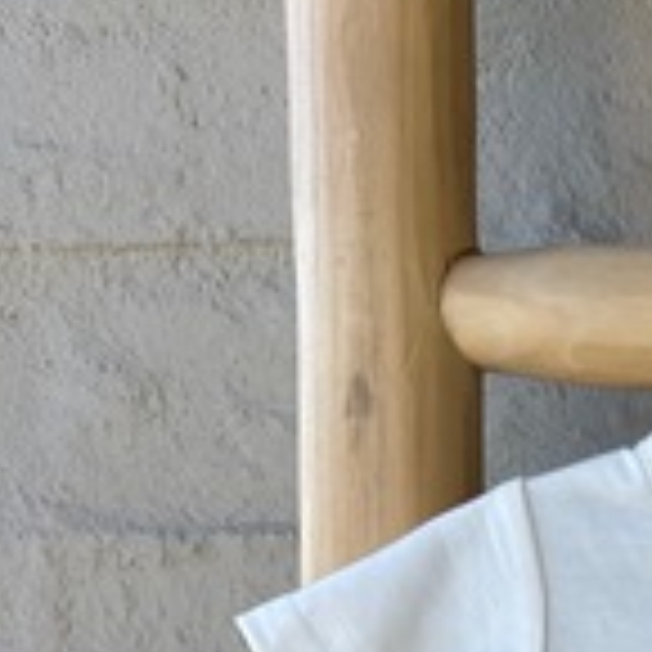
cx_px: 1007
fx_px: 1875
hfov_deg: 17.5
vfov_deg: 17.8
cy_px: 958
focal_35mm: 88
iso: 80
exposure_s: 1/1131
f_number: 1.78
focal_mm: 6.86
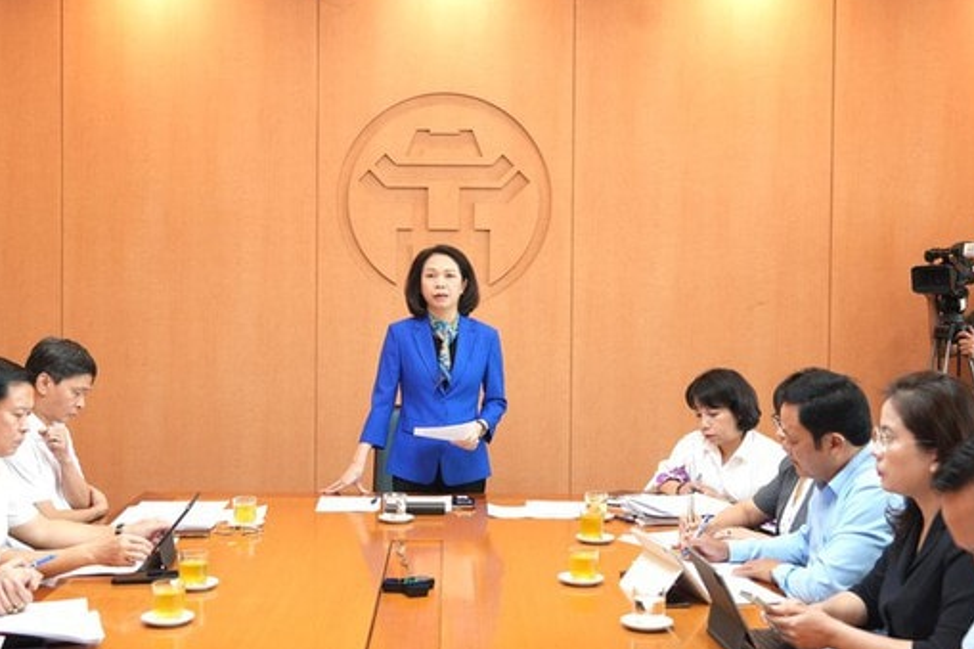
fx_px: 1325
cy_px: 320
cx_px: 448
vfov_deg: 27.5
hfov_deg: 40.3
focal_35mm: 49
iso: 1600
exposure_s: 1/200
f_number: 3.5
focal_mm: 39
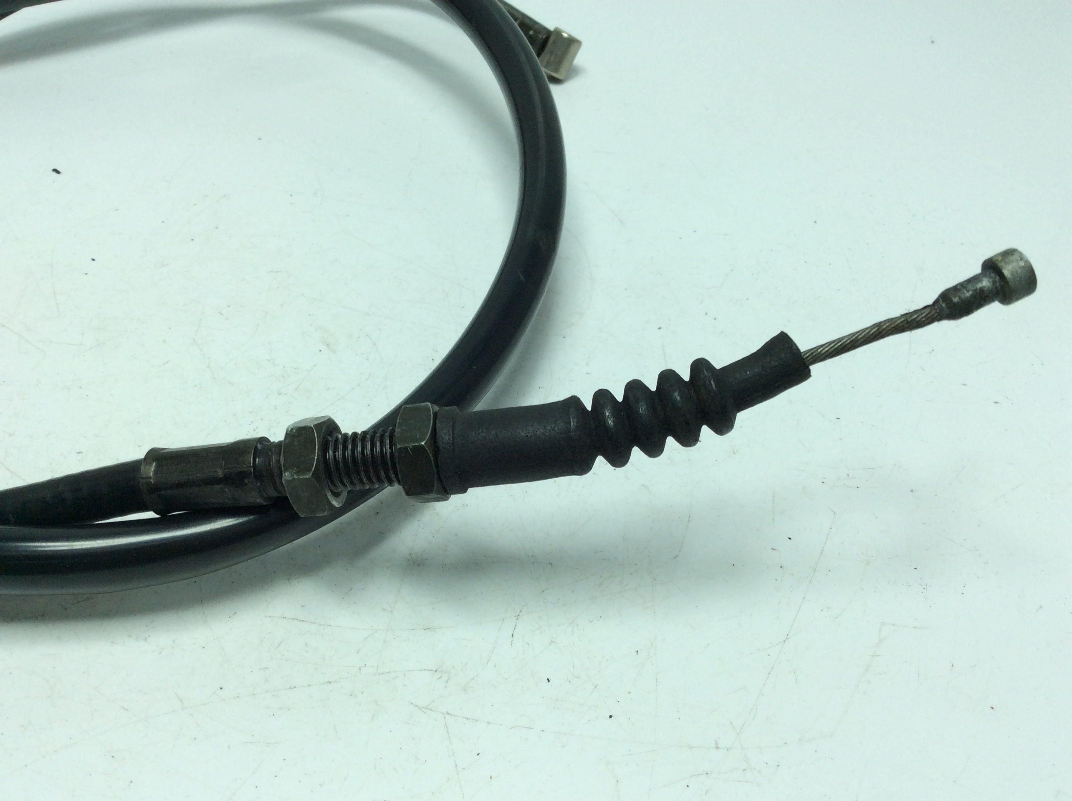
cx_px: 536
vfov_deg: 44.1
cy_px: 400
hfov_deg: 56.9
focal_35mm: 32
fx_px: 990
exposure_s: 1/510
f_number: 2.4
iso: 32
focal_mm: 3.3
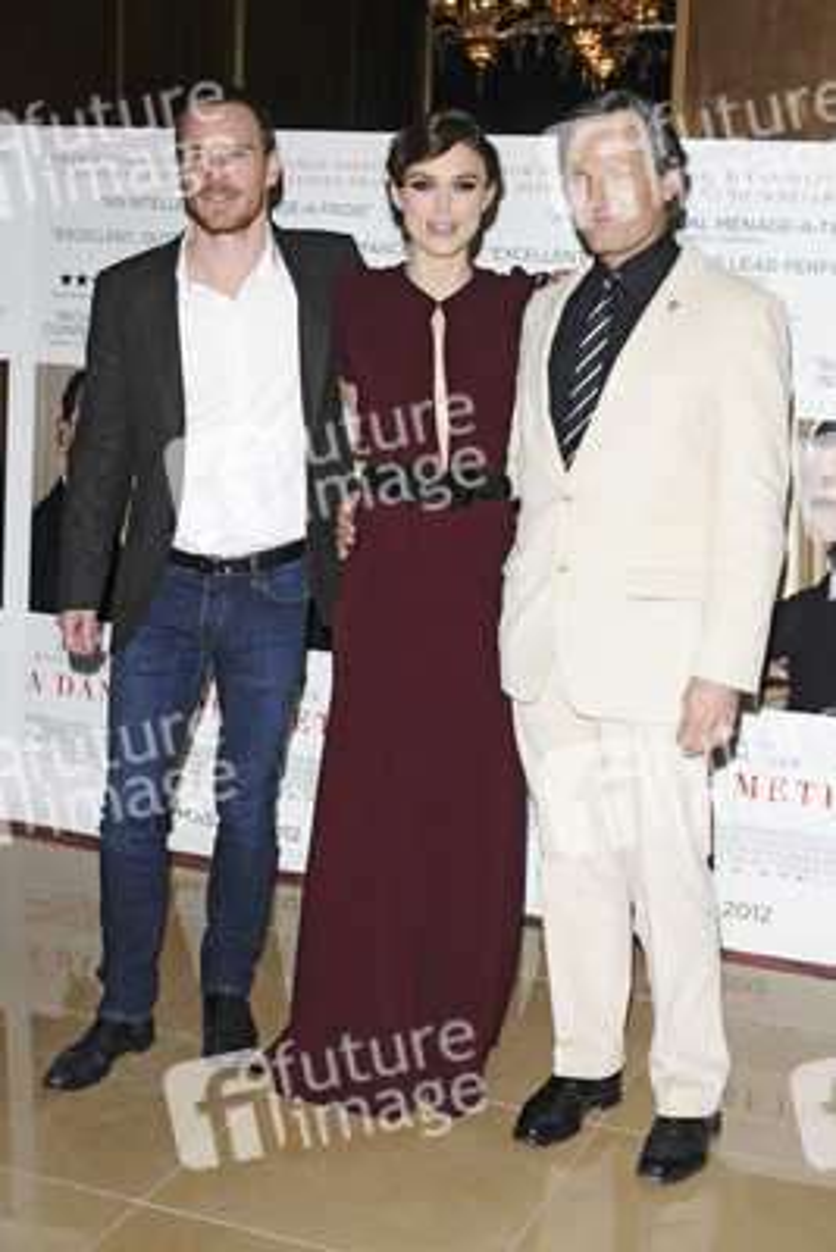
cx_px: 418
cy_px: 626
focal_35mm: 46
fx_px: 1618
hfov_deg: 29.0
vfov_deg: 42.3
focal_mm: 31
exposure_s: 1/250
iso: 320
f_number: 5
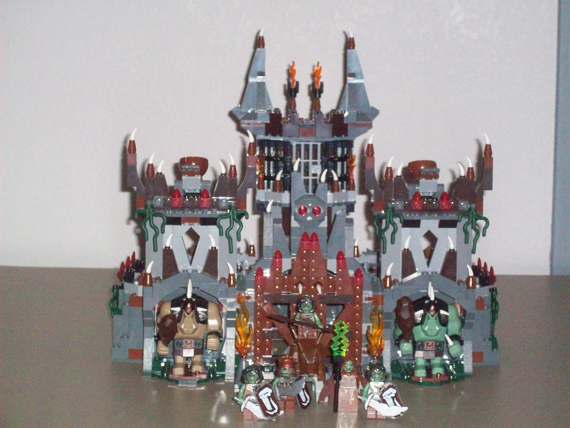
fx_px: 1828
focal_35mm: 111
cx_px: 285
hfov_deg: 17.7
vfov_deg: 13.3
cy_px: 214
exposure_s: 1/257
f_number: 5.2
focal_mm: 18.6
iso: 400
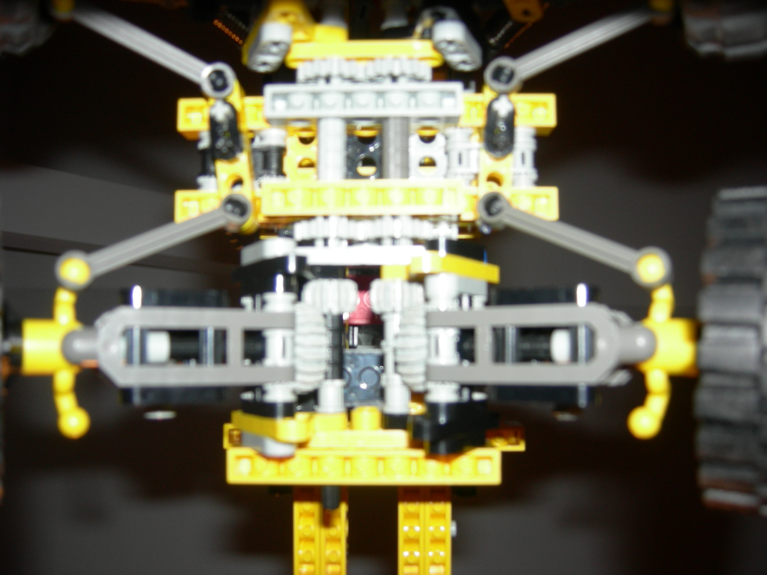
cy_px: 288
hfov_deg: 51.4
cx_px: 384
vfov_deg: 39.7
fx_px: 798
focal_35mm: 36
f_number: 2.7
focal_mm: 7.5
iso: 64
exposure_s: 1/60.1
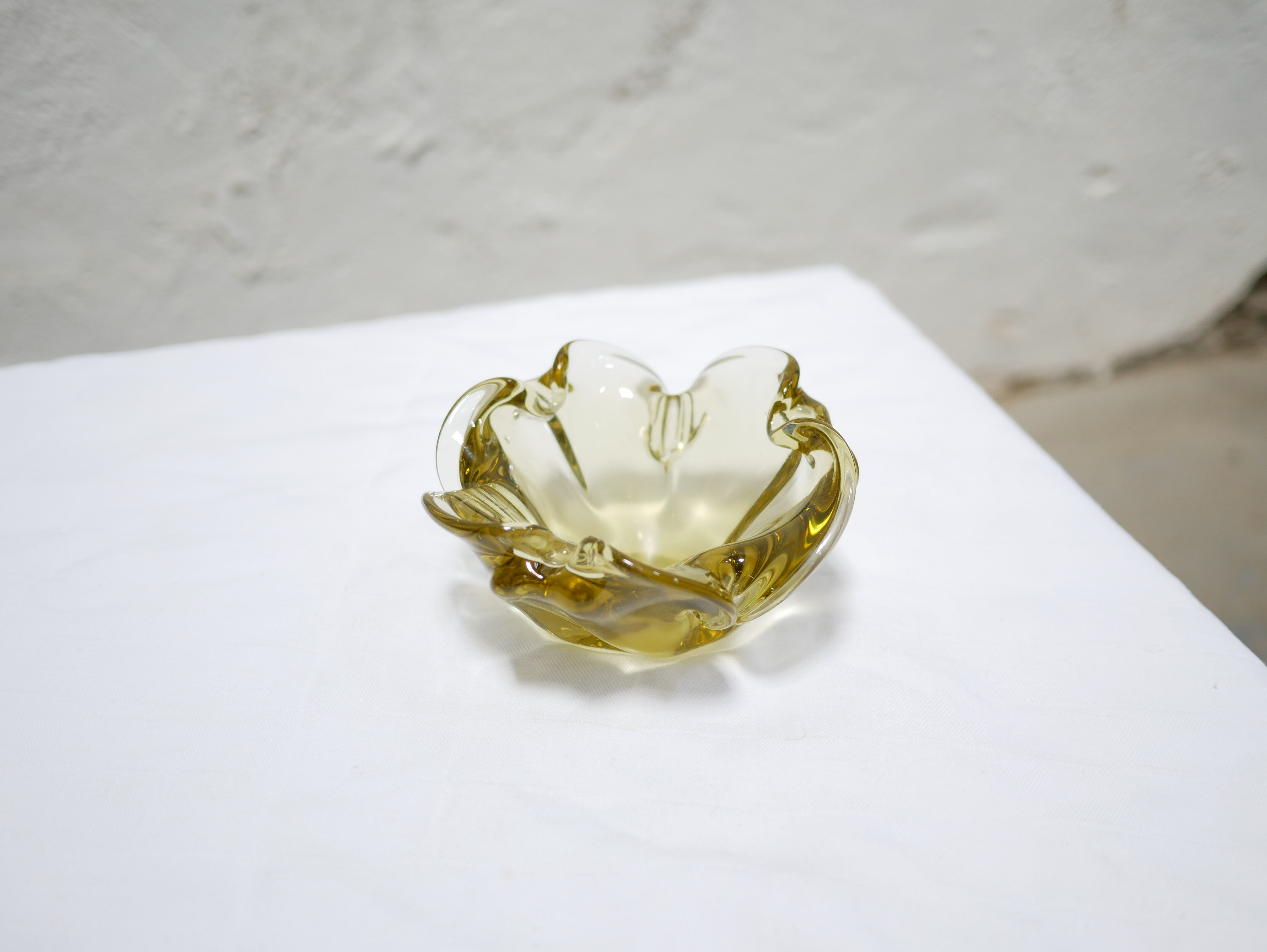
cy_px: 476
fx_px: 1465
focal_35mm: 40
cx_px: 634
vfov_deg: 36.0
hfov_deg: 46.8
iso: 320
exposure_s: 1/60
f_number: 1.7
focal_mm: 20
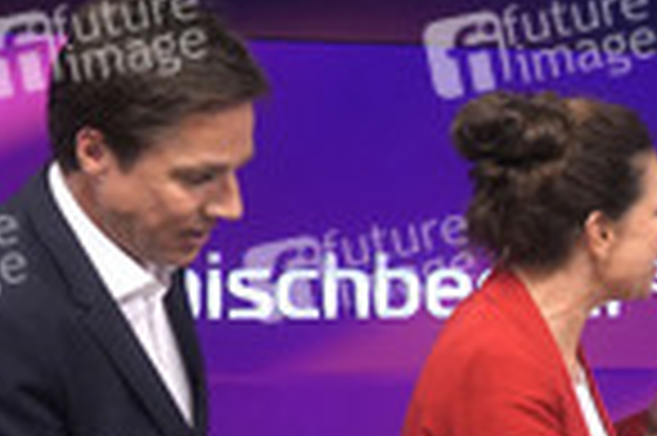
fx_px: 2534
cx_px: 871
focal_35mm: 139
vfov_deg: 9.8
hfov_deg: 14.1
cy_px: 382
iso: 640
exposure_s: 1/250
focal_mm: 30
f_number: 2.2
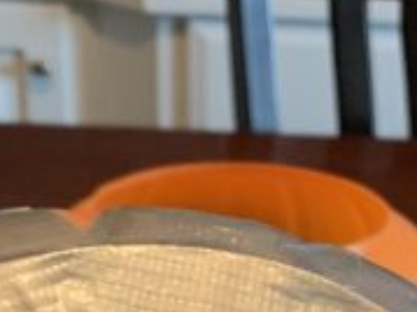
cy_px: 675
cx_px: 380
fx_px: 1794
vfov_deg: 9.2
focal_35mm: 149
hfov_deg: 13.1
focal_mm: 4.25
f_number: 1.8
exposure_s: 1/30
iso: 500
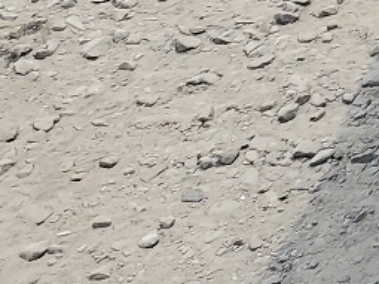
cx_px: 1177
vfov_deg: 7.9
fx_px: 1784
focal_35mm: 163
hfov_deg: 9.3
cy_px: -564
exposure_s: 1/2500
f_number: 1.5
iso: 50
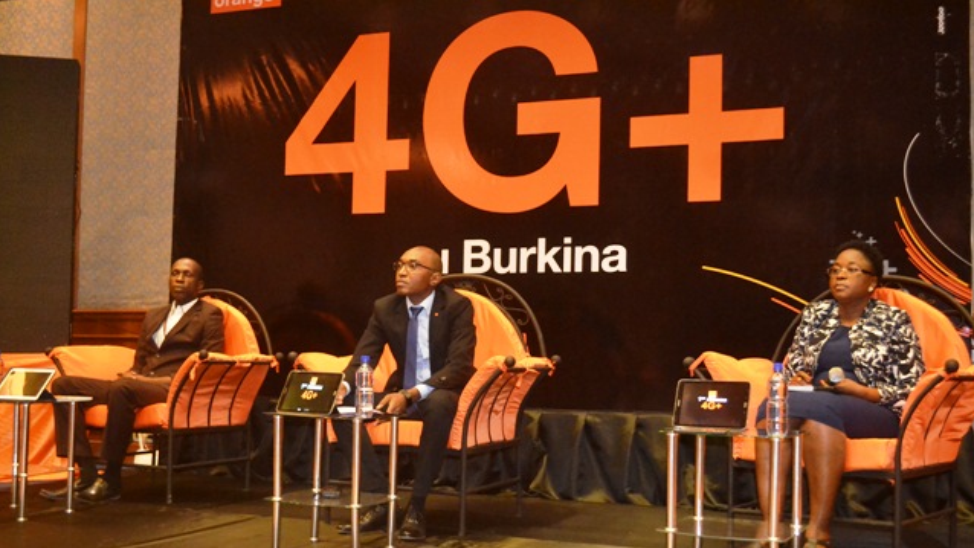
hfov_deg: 49.4
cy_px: 324
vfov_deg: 29.0
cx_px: 487
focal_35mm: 41
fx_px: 1059
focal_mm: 26
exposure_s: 1/60
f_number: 4.2
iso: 3200
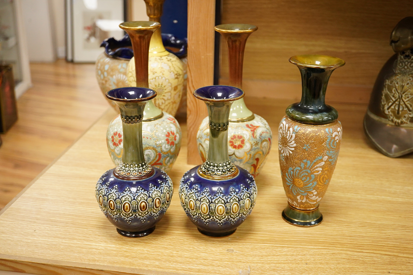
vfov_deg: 29.9
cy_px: 138
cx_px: 206
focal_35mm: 45
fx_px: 516
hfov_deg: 43.6
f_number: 5
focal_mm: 30
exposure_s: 1/320
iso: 2500
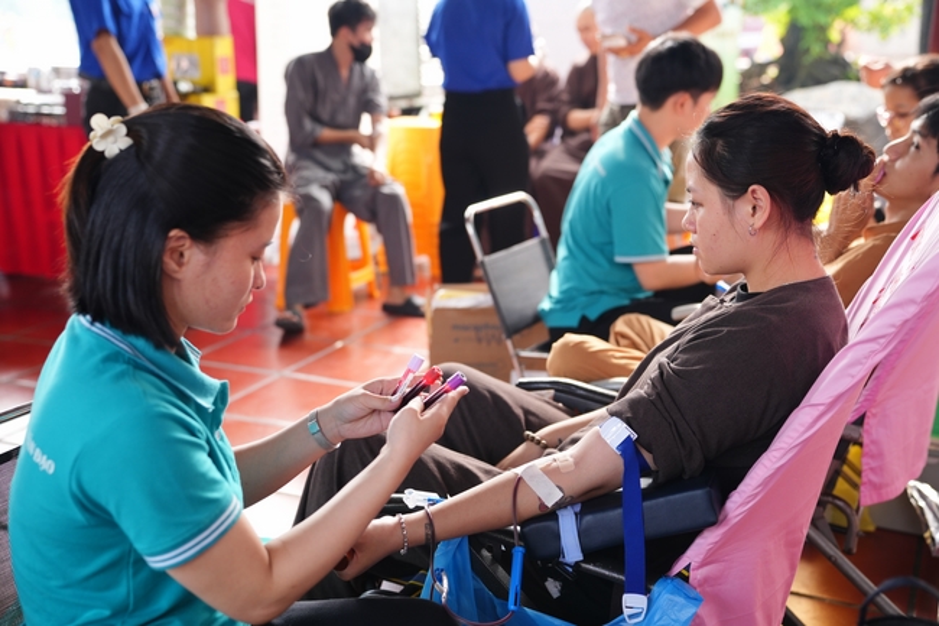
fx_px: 1121
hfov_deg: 45.4
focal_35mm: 43
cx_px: 470
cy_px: 313
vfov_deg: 31.2
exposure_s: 1/125
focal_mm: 43
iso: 640
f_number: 2.8
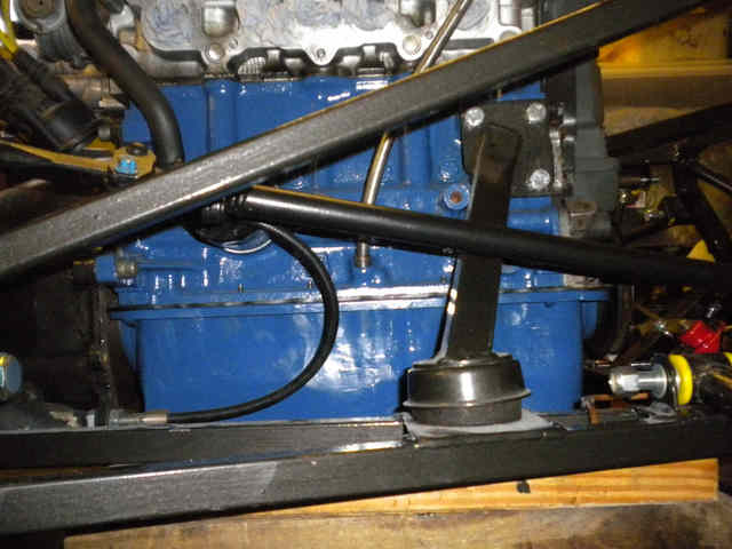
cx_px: 366
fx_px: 740
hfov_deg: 52.6
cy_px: 274
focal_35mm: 35
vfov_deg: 40.7
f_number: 3.1
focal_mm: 6.3
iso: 800
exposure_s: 1/30
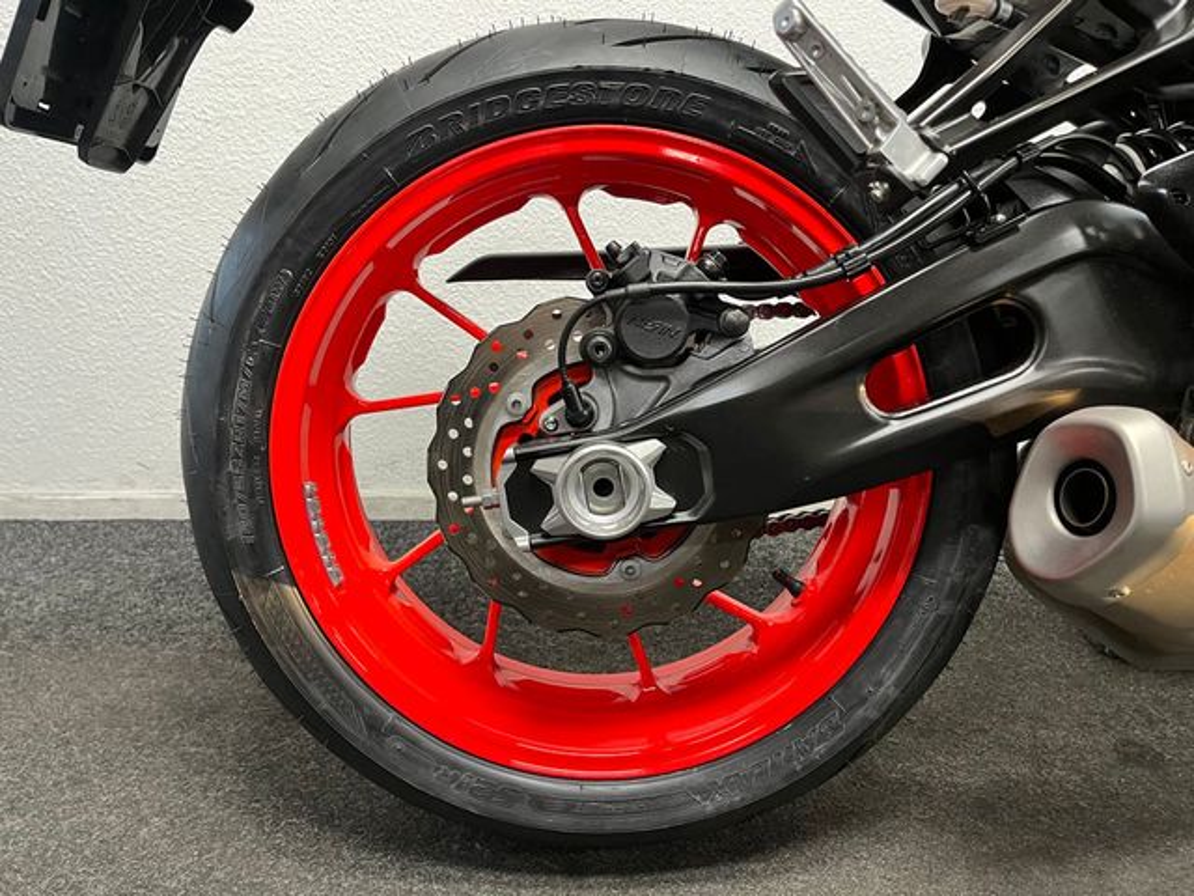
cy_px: 448
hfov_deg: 67.3
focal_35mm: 26
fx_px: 897
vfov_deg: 53.1
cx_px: 597
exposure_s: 1/50
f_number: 1.6
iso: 320
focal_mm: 5.1
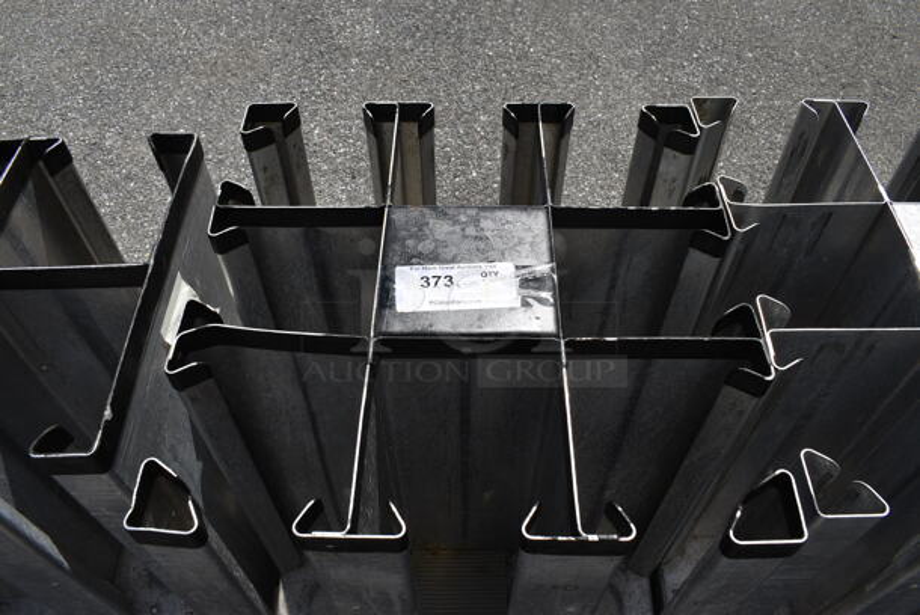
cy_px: 308
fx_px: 691
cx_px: 460
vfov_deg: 48.0
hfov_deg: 67.3
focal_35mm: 27
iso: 200
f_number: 9
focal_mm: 18
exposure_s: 1/800
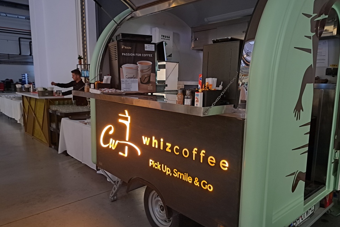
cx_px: 174
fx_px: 246
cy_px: 122
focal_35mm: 26
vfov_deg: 49.5
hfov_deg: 69.4
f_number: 1.8
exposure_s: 1/25
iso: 800
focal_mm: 5.23
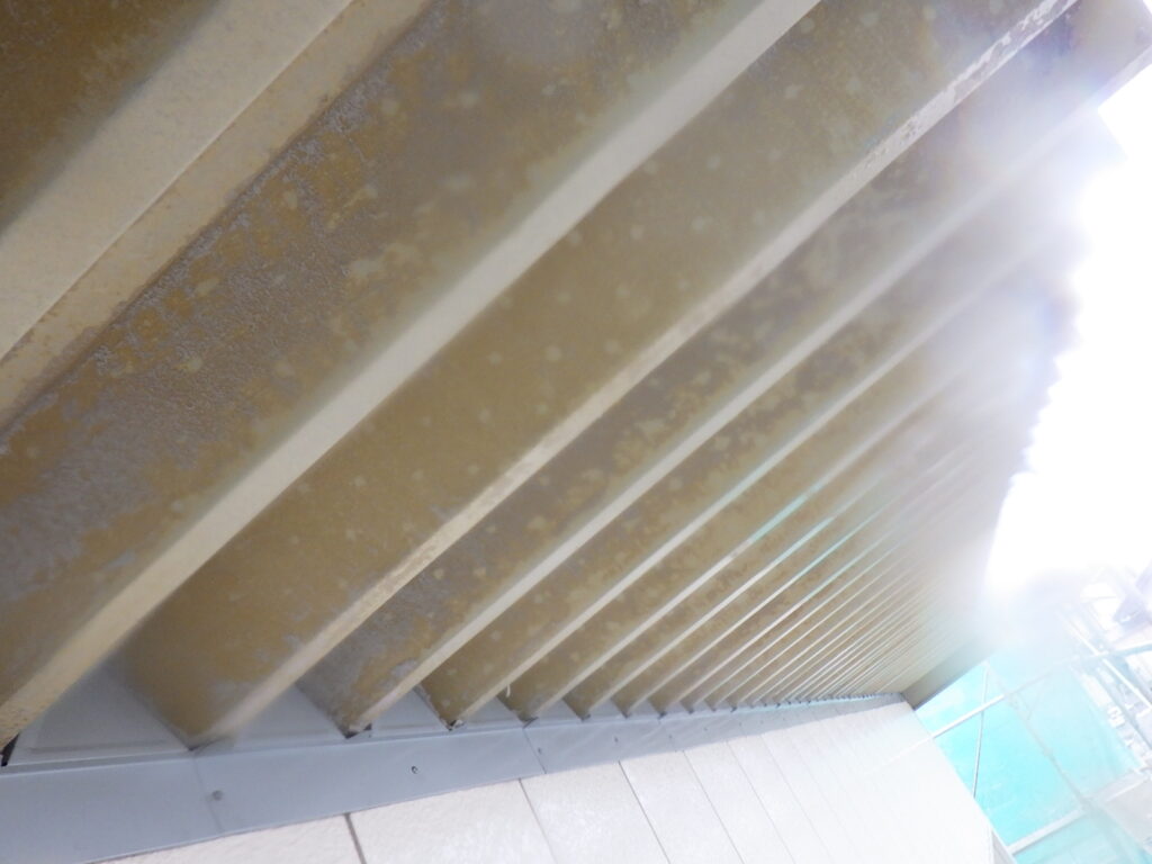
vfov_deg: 49.7
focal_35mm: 28
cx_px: 576
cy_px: 432
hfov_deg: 63.4
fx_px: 932
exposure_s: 1/60
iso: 320
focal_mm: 5
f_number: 3.5
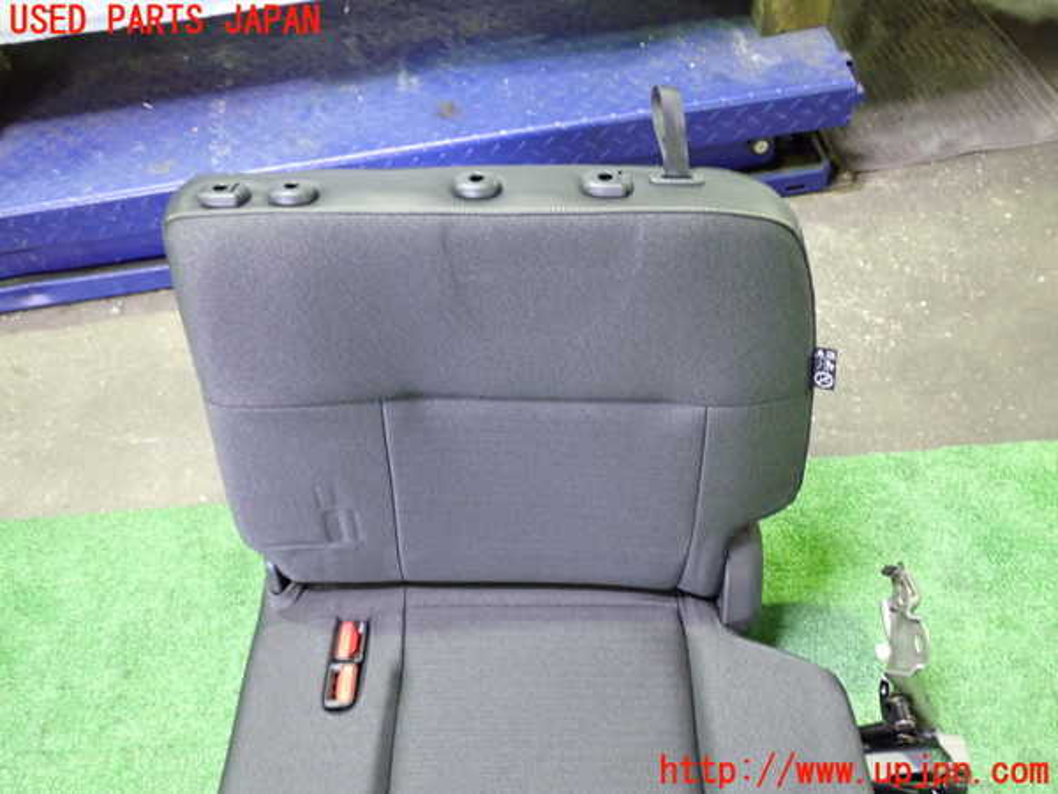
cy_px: 397
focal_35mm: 32
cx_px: 529
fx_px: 978
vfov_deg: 44.2
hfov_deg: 56.8
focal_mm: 5.79
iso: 800
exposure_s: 1/15
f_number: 2.4
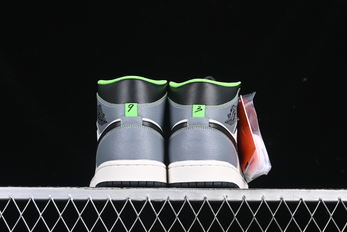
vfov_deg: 18.2
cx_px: 174
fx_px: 723
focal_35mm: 75
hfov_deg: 27.0
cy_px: 116
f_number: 7.1
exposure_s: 1/60
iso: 160
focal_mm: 50
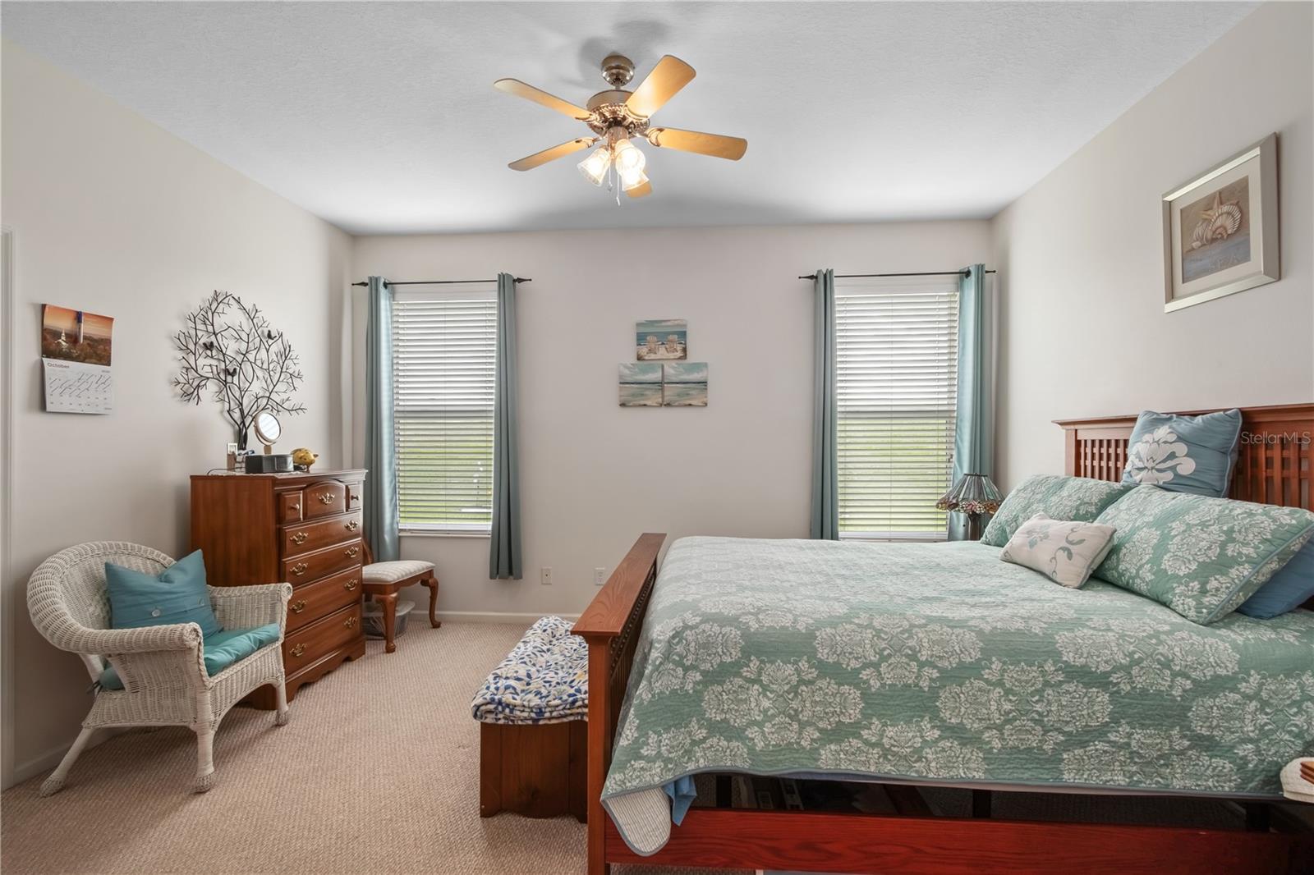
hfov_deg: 100.4
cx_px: 657
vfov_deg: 77.3
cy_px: 438
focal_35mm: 15
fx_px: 547
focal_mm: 10
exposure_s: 1/4
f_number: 9
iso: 250
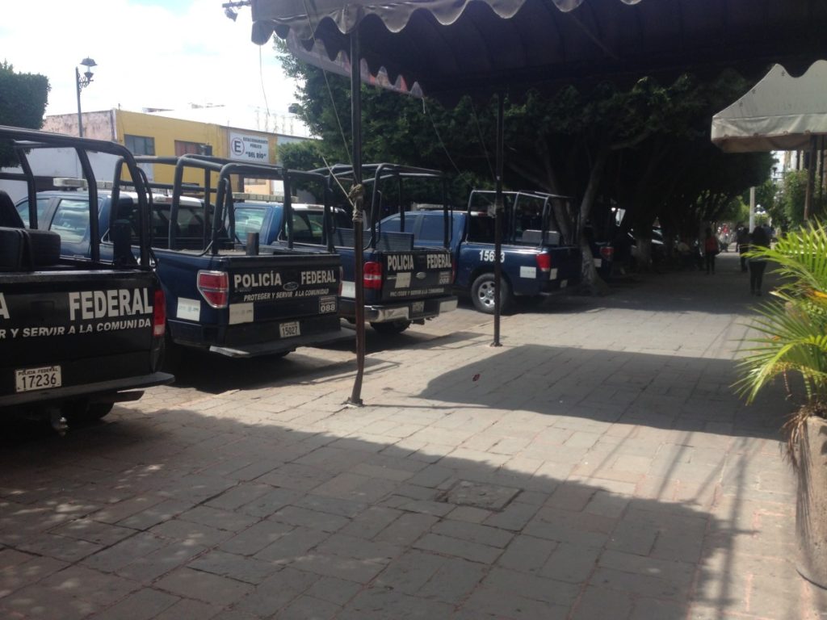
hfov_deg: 55.4
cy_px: 310
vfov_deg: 42.9
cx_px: 414
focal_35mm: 33
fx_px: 788
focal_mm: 4.12
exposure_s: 1/565
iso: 50
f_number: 2.4
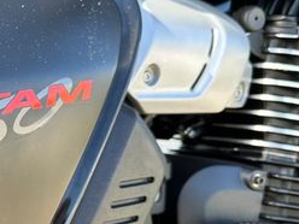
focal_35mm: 62
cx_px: -48
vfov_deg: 23.6
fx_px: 536
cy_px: 148
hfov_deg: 27.8
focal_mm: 6.86
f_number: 1.78
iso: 64
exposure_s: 1/230
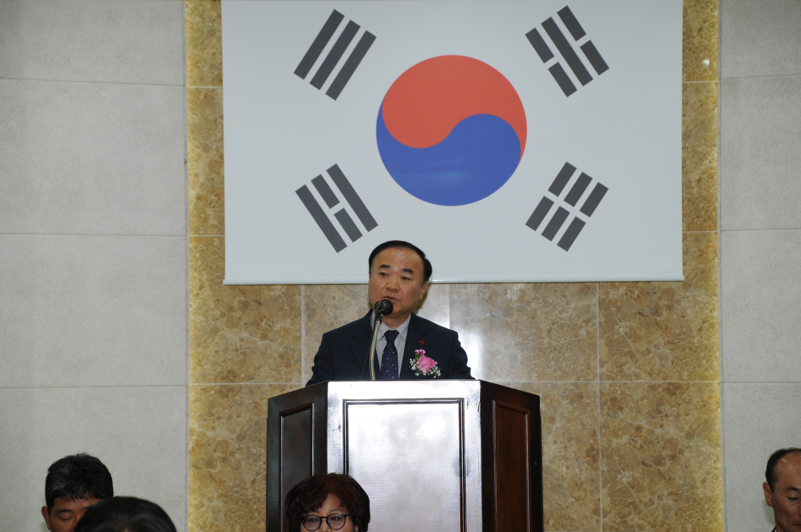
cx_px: 400
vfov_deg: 10.1
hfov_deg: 15.2
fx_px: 3000
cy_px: 266
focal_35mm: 135
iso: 320
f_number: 5.3
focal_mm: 90
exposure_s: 1/60
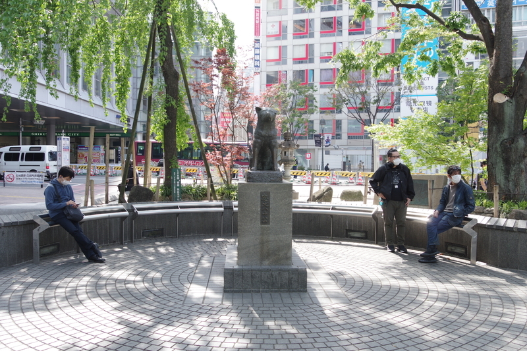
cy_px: 176
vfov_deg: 43.6
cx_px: 264
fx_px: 439
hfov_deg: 61.9
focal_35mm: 30
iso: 200
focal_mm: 20
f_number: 5.6
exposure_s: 1/160
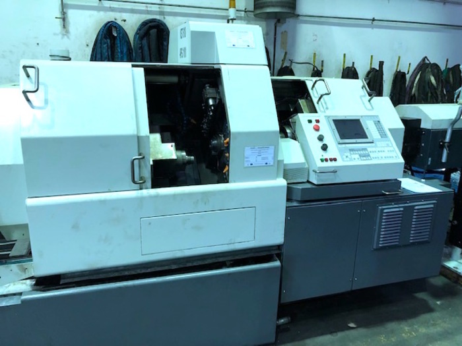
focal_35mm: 28
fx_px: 374
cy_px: 173
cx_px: 231
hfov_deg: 63.4
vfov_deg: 49.7
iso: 100
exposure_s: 1/17
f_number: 1.8
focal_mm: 3.99
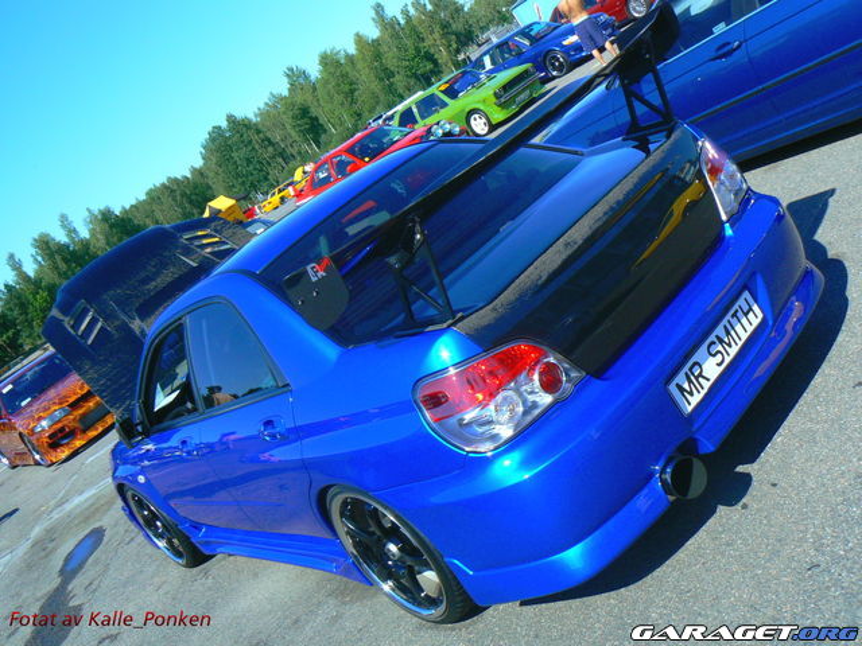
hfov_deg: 51.4
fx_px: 896
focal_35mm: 36
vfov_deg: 39.7
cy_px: 323
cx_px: 431
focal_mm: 6
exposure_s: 1/320
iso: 80
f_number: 5.6
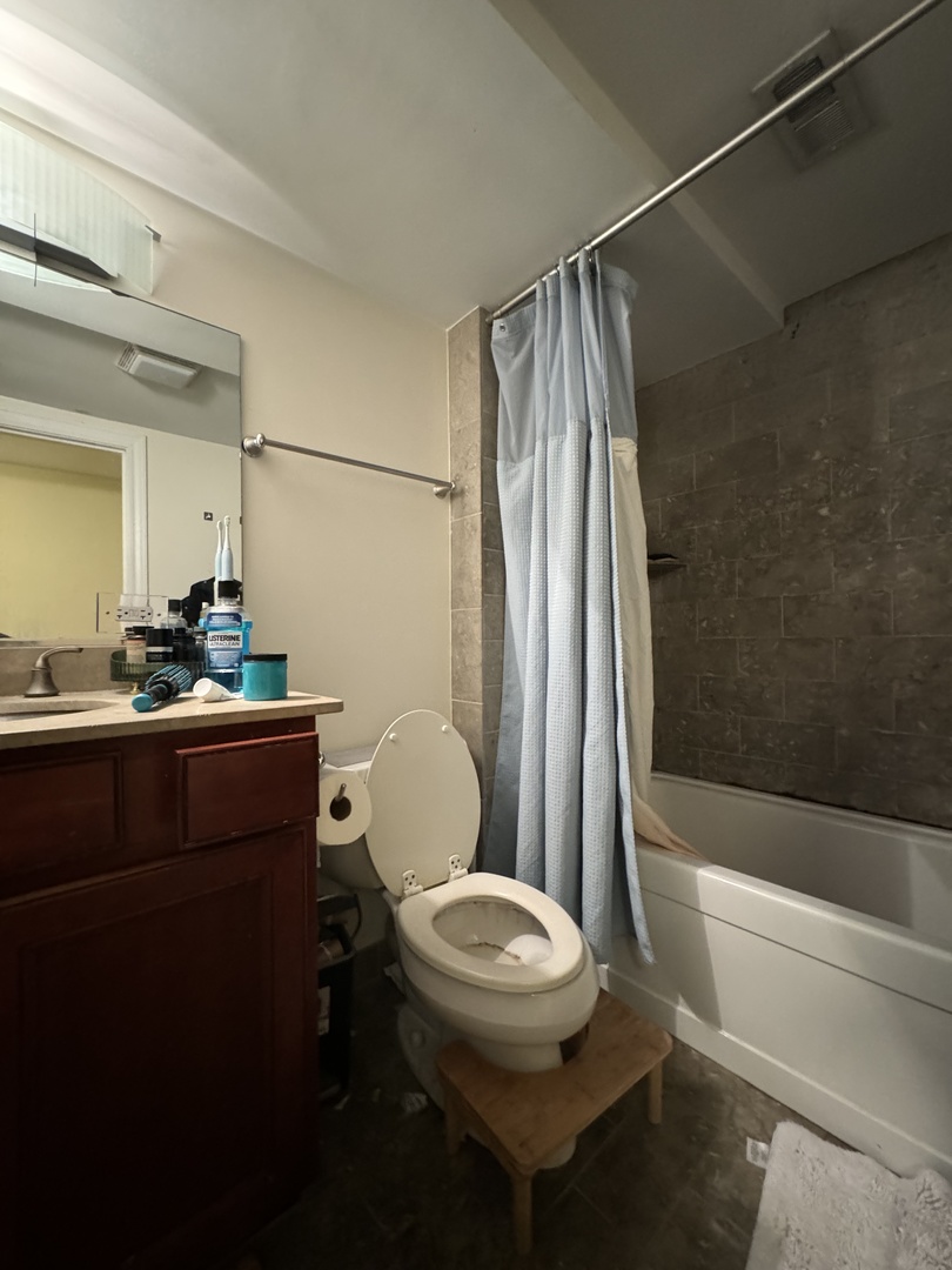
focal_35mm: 14
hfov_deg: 85.7
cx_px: 476
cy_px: 635
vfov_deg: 102.1
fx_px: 513
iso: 1000
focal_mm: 2.22
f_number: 2.2
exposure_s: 1/40
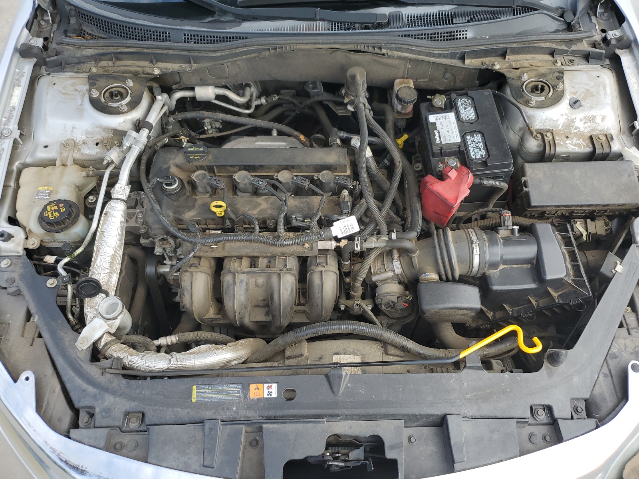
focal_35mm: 26
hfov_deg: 67.3
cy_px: 240
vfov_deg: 53.1
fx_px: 480
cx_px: 320
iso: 50
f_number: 1.5
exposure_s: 1/455
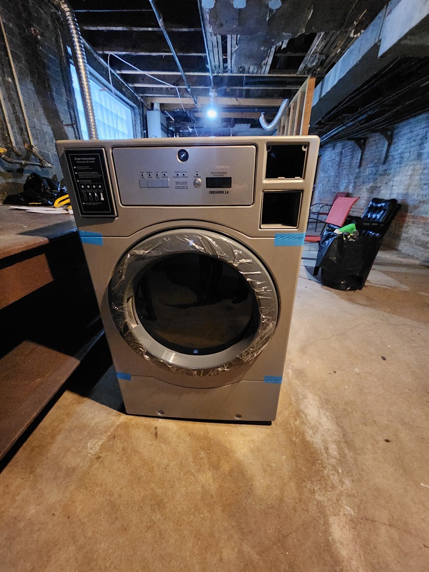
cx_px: 214
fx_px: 215
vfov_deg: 106.2
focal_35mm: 13
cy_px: 286
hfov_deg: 89.9
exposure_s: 1/24
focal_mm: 2.2
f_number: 2.2
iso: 1600
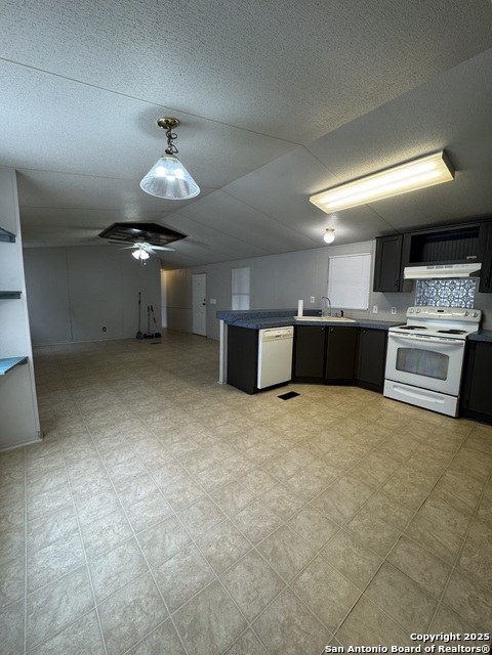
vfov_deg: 102.1
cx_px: 246
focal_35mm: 14
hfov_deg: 85.7
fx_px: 265
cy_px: 328
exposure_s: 1/120
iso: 250
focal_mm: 2.22
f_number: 2.2
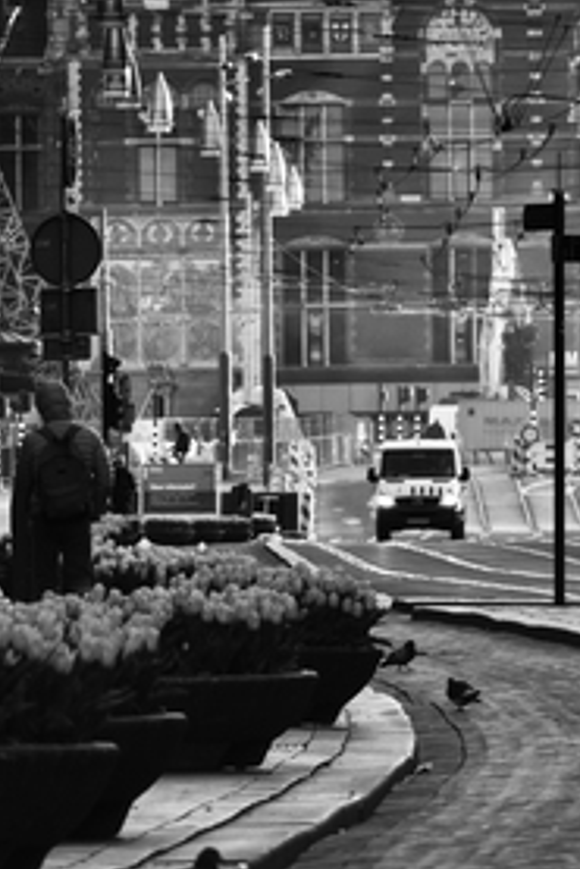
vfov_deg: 2.9
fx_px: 17136
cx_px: 467
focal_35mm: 710
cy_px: 72
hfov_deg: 1.9
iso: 400
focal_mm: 190
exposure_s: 1/100
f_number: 13
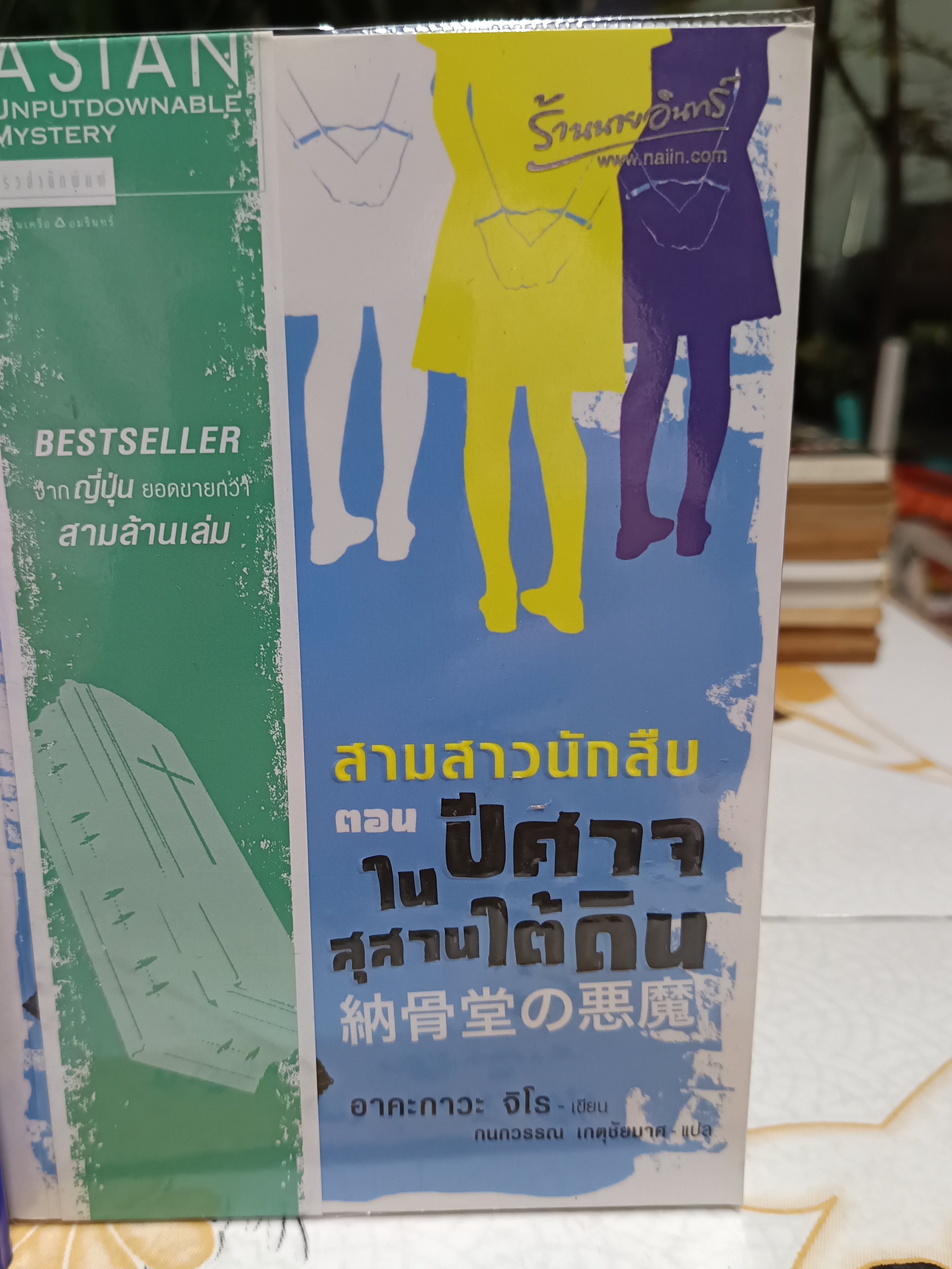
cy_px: 673
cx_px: 391
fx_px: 1137
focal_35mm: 31
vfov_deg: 58.3
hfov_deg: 45.3
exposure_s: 1/25
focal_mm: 5.31
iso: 1143
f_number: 1.7
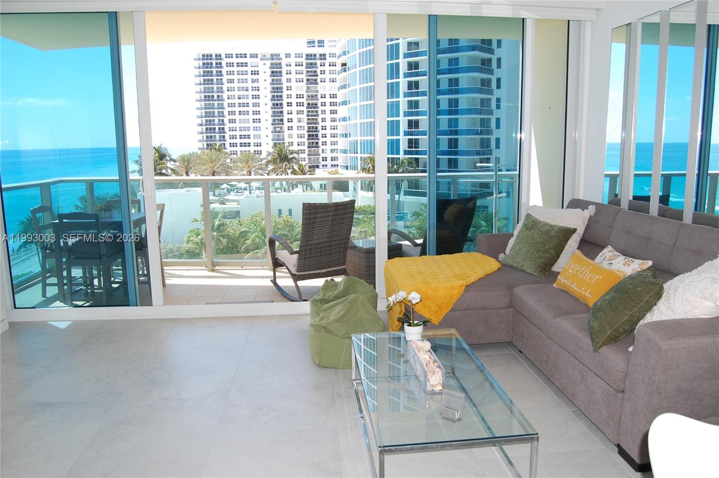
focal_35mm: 27
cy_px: 239
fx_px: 539
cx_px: 360
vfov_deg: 47.8
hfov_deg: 67.4
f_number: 5.6
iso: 360
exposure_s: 1/500
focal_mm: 18
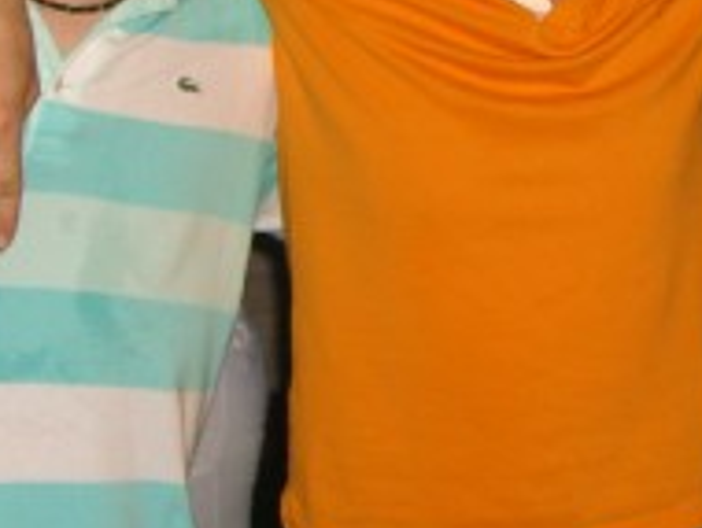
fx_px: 2437
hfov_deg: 16.1
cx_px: 676
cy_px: 37
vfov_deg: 12.3
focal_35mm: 120
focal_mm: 7.9
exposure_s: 1/60
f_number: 2.8
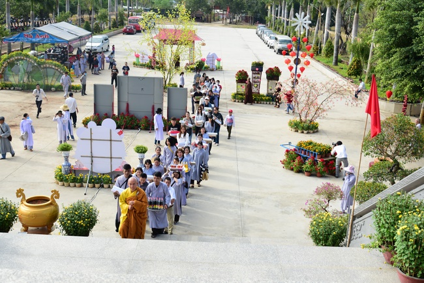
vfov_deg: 30.5
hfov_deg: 44.5
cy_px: 142
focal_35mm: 44
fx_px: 518
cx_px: 212
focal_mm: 44
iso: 100
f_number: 6.3
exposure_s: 1/100
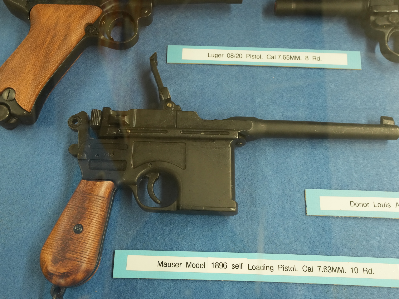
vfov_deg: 37.7
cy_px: 150
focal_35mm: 38
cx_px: 194
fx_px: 438
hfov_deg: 49.0
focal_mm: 35
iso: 4000
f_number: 9
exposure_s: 1/40
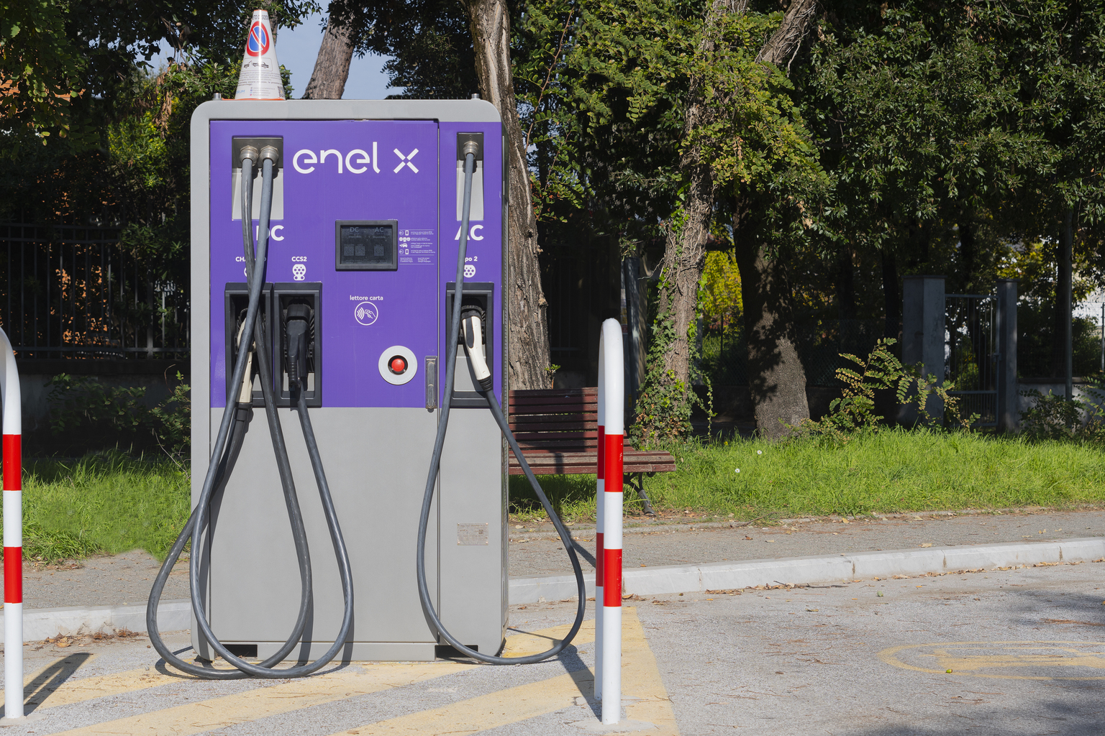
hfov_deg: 30.5
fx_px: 2026
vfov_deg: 20.6
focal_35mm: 66
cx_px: 552
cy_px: 368
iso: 100
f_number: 7.1
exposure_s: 1/640
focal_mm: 44
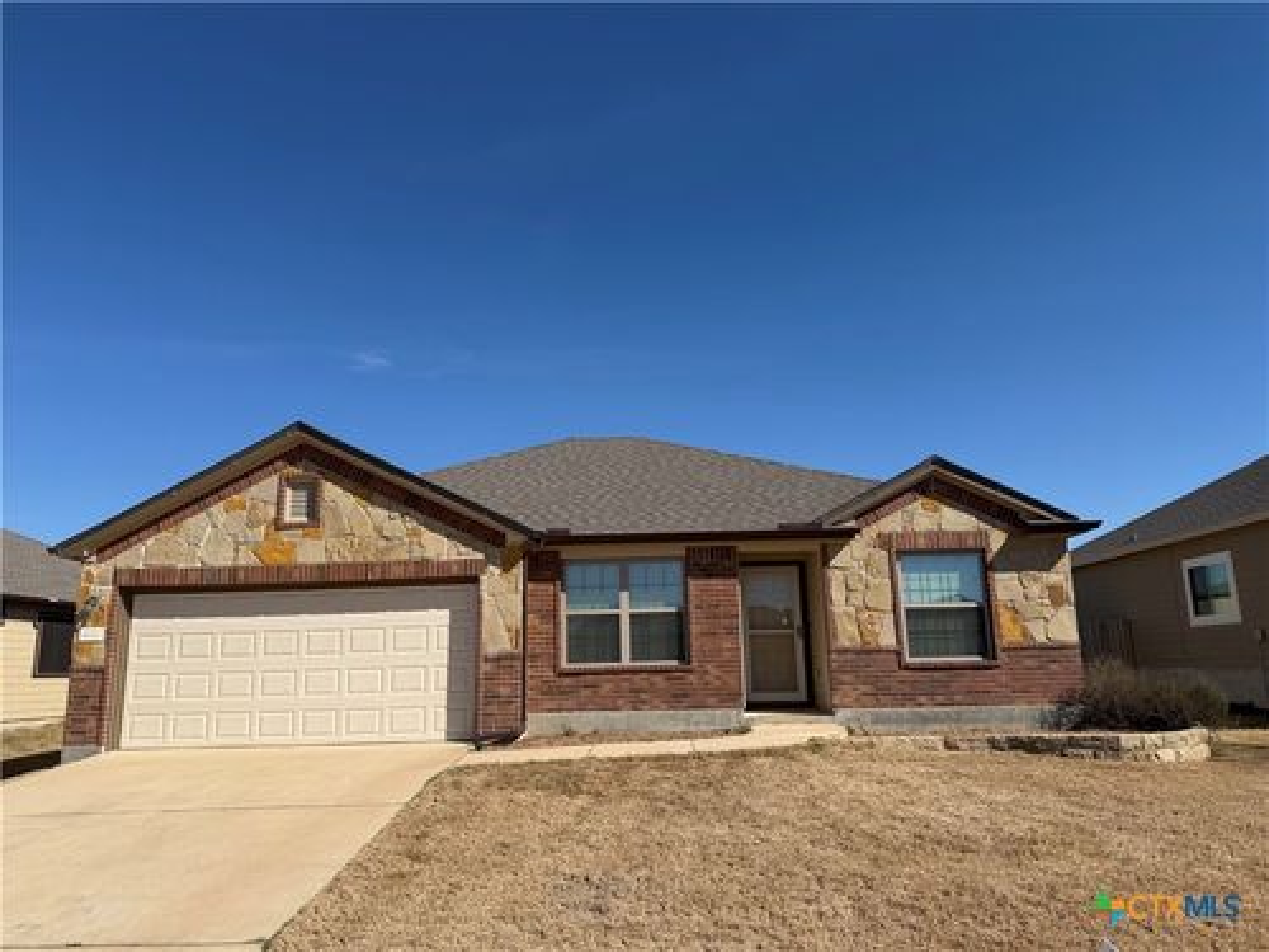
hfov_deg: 71.6
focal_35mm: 24
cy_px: 476
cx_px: 634
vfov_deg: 56.8
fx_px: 880
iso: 80
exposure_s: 1/6711
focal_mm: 6.76
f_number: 1.78
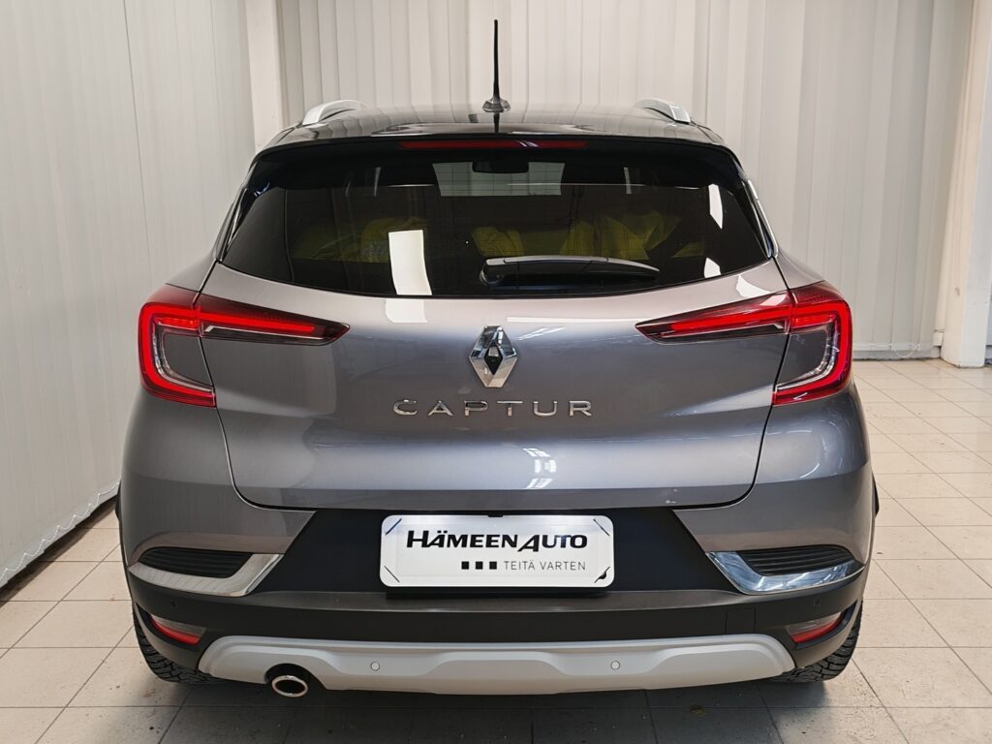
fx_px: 917
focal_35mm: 32
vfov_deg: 44.2
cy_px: 372
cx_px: 496
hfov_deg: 56.8
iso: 64
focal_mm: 5.4
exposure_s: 1/50
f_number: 1.6
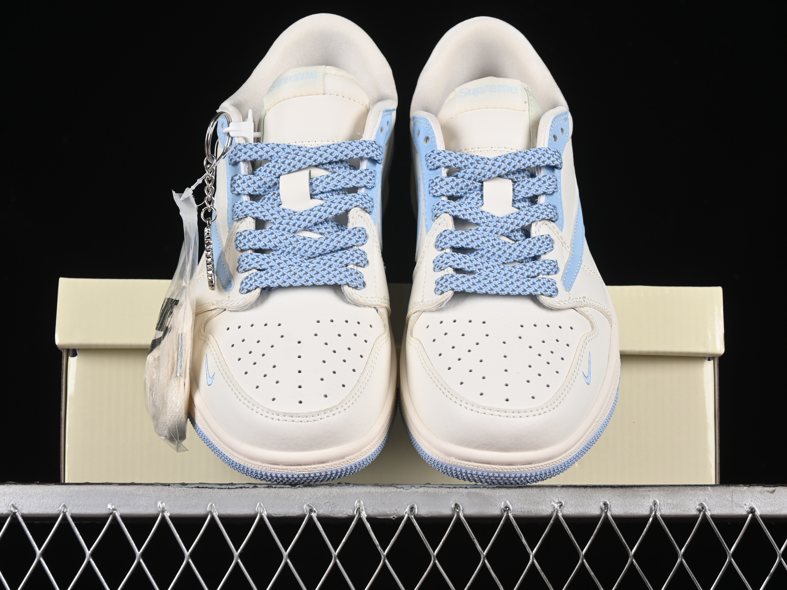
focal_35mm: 82
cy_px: 298
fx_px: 1864
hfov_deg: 23.8
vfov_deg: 18.0
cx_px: 396
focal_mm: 50
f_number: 8
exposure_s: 1/100
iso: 160
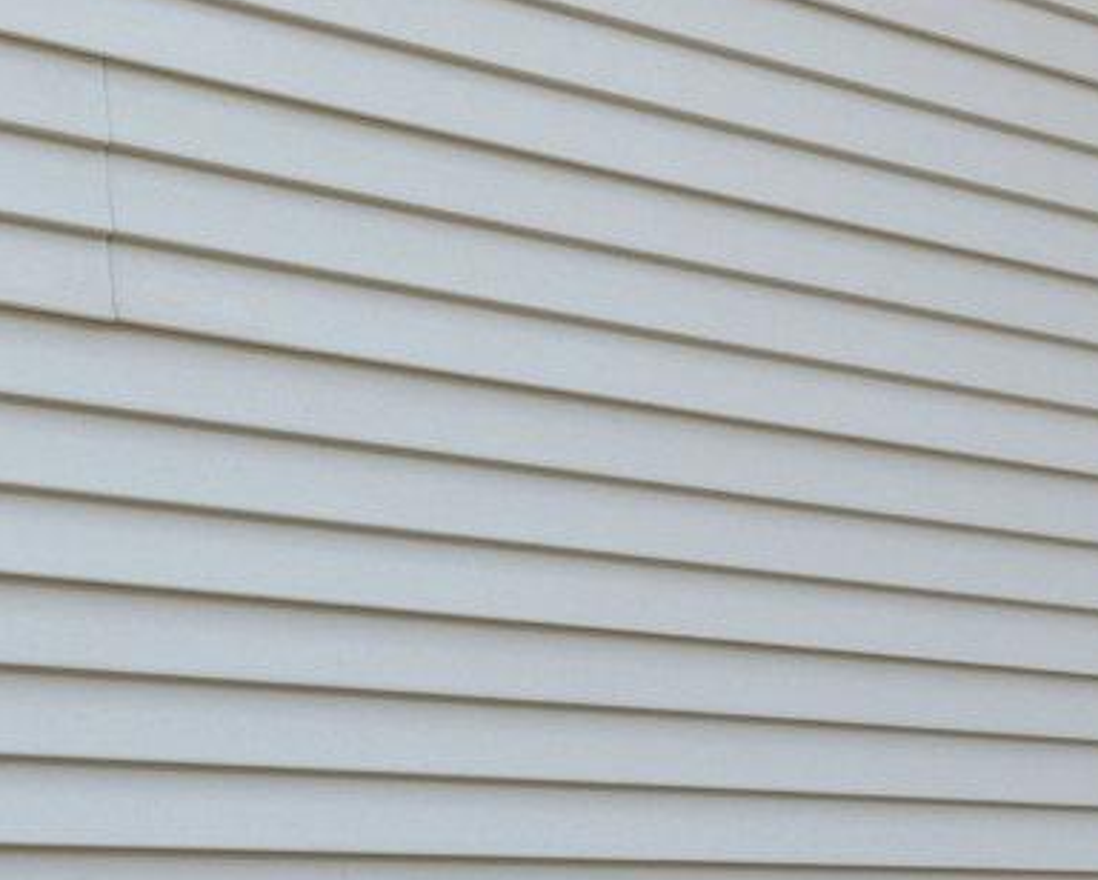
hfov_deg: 19.7
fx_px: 2602
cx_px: 1779
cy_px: 1013
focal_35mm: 80
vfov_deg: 18.4
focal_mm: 16
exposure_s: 1/160
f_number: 8
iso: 1250
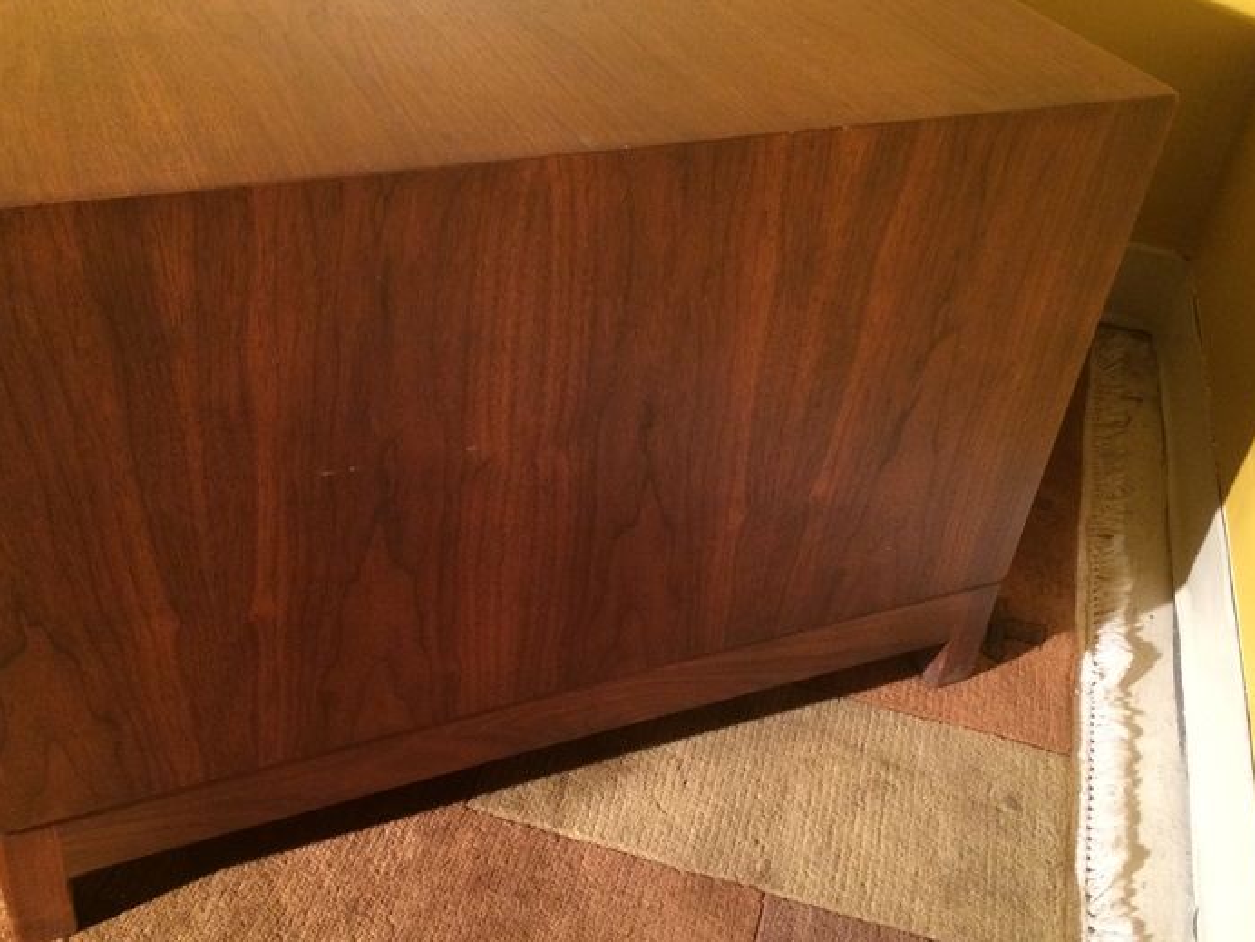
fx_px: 1414
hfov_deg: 47.9
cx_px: 609
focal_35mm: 39
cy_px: 511
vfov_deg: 36.8
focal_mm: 4.12
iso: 200
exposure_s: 1/30
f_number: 2.2
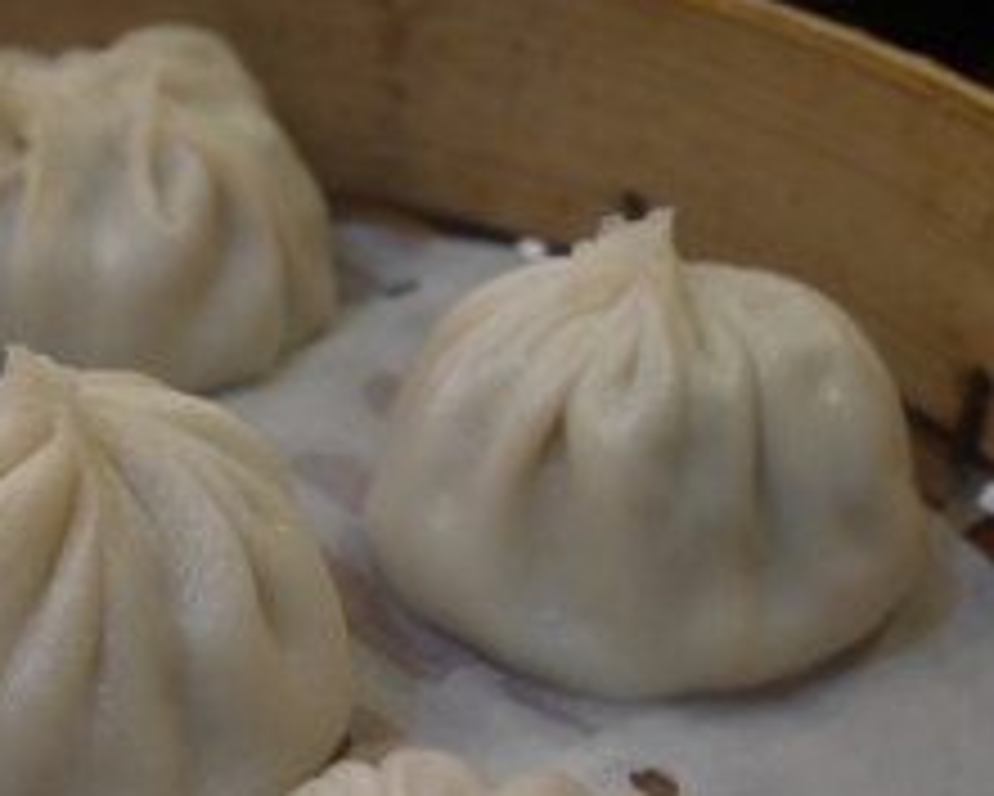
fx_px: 2325
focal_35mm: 79
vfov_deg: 19.2
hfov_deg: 23.4
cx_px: 63
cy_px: 639
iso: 640
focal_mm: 20
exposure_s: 1/60
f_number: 4.4
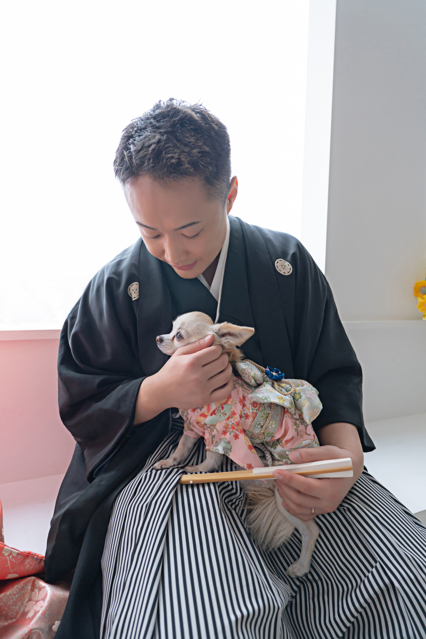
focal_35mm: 18
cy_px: 320
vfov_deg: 90.0
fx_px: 319
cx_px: 213
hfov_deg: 67.4
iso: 1000
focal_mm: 18
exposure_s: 1/320
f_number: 4
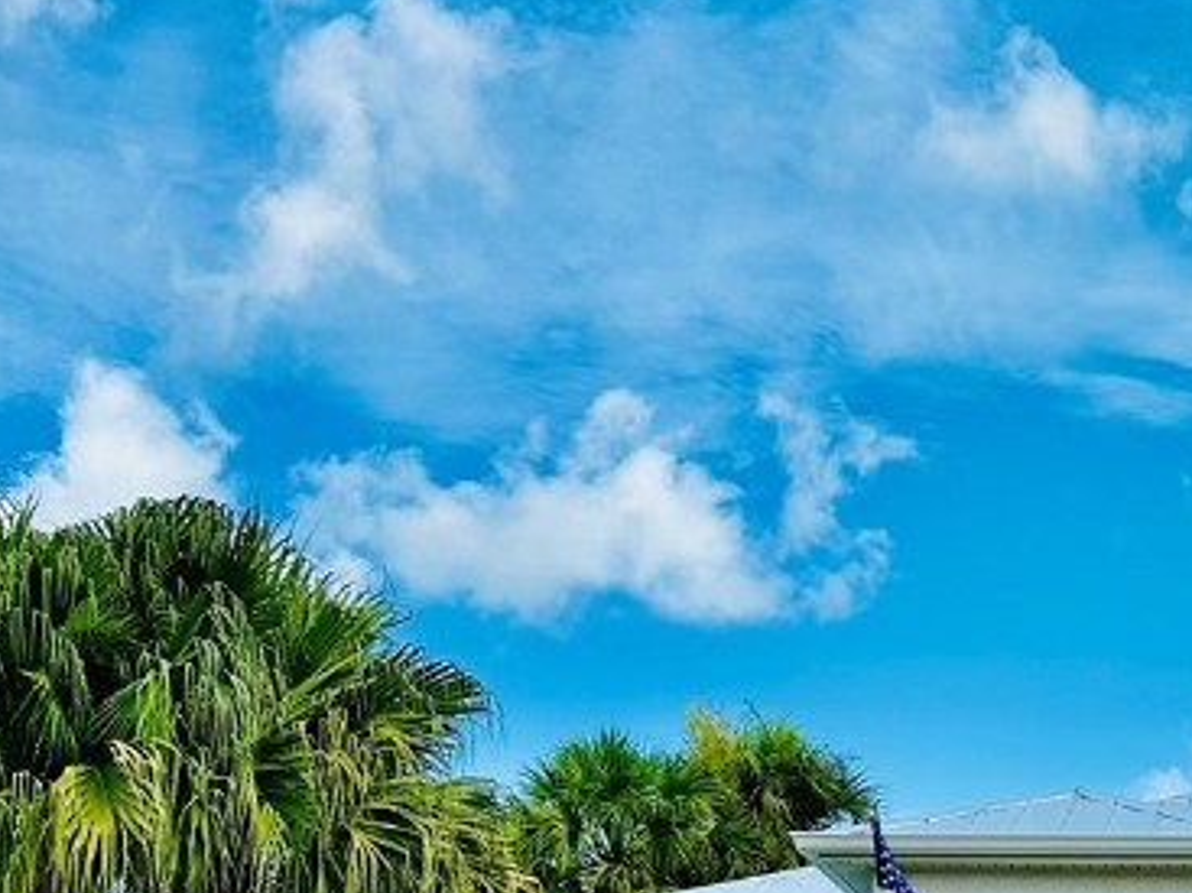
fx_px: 2306
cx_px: 1335
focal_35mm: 67
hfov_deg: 26.5
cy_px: 994
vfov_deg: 20.8
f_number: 1.78
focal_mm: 6.86
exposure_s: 1/4545
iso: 80
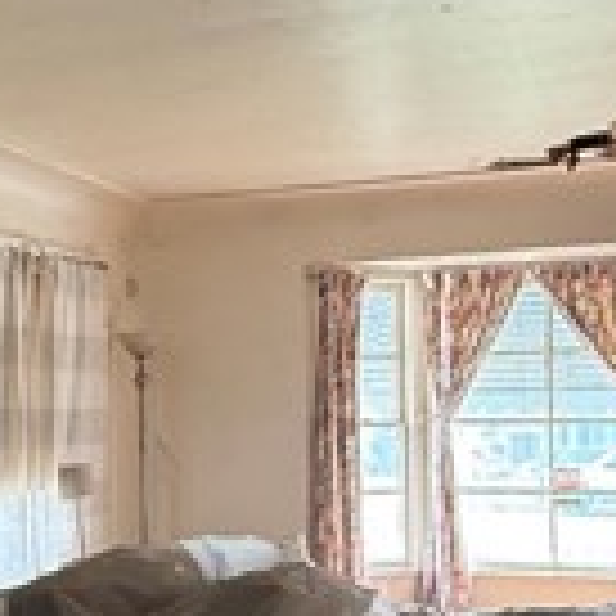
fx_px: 1168
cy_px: 382
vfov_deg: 29.4
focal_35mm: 58
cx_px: 103
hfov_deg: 28.8
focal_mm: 2.22
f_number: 2.2
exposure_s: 1/99
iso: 200
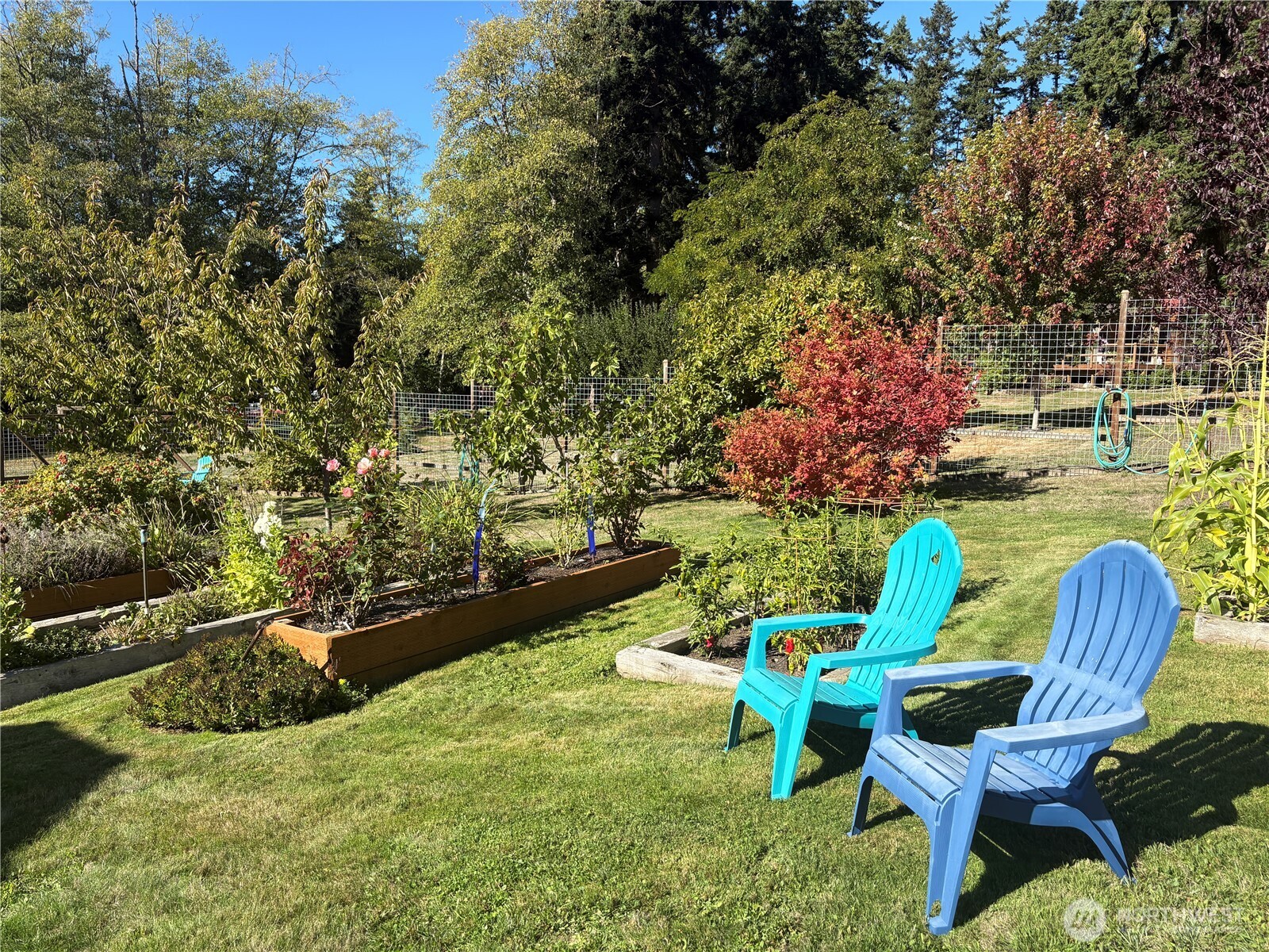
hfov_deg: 67.3
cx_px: 634
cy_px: 476
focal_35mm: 26
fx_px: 953
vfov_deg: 53.1
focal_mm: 5.96
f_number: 1.6
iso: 50
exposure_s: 1/1587
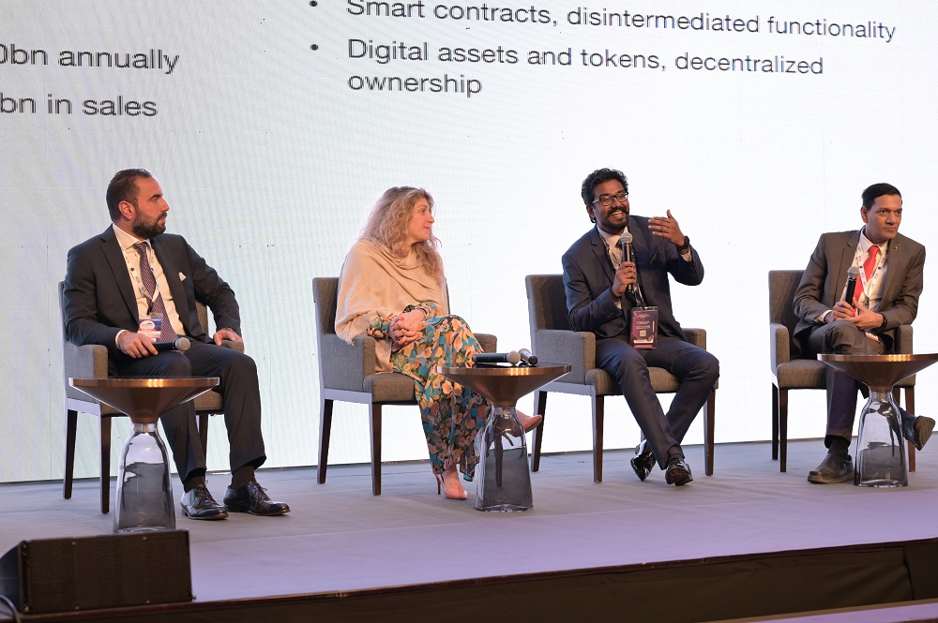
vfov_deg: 16.0
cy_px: 312
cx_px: 469
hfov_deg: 23.9
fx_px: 2213
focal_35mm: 85
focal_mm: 85
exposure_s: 1/160
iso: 320
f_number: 3.5
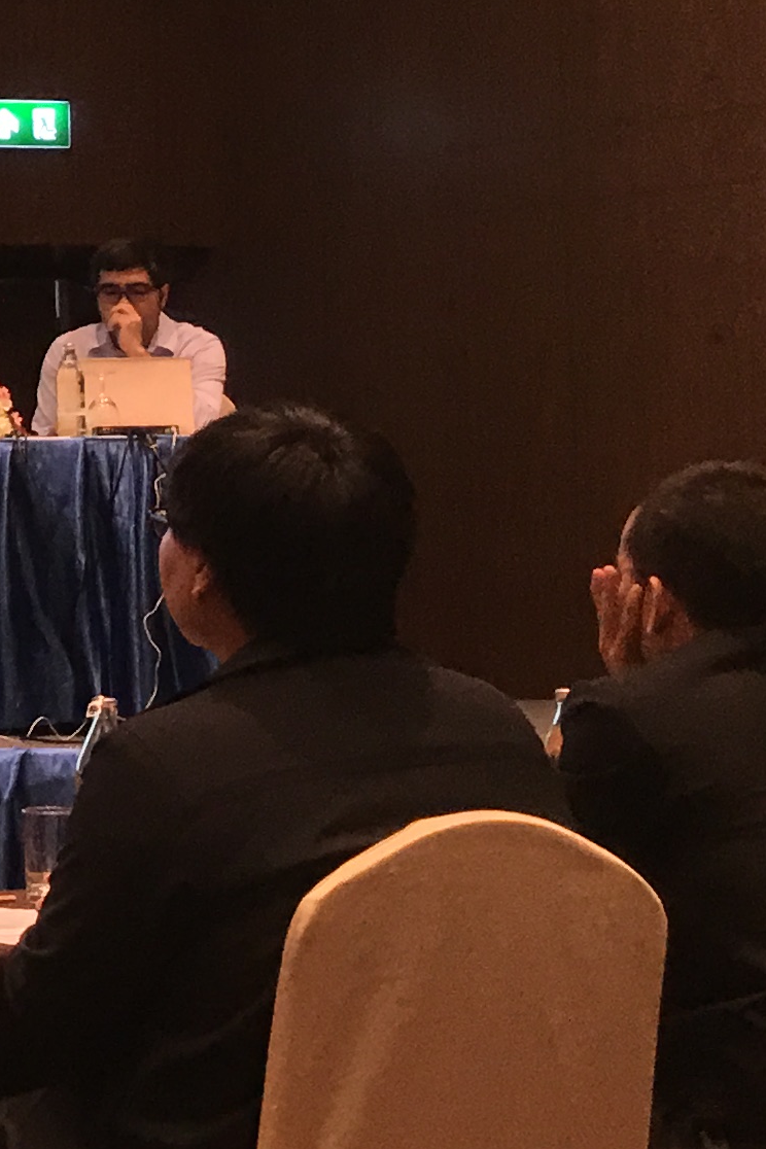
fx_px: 3479
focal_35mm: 109
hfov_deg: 10.6
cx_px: -1107
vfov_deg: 18.6
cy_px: 266
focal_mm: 4.15
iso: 40
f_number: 2.2
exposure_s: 1/17
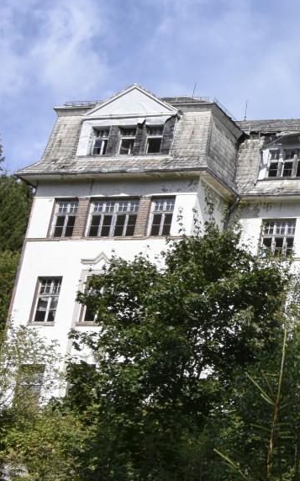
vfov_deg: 26.5
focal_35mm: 78
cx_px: 652
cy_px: 274
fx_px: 1021
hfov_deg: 13.5
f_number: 10
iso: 320
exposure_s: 1/400
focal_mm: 18
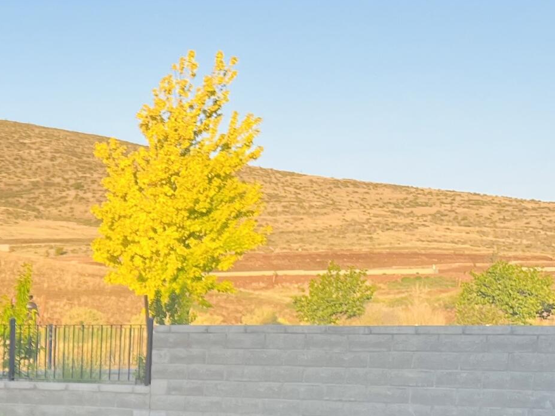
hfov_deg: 21.8
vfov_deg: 16.0
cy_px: 640
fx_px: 1346
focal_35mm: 84
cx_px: -93
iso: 40
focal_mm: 5.1
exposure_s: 1/280
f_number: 1.6
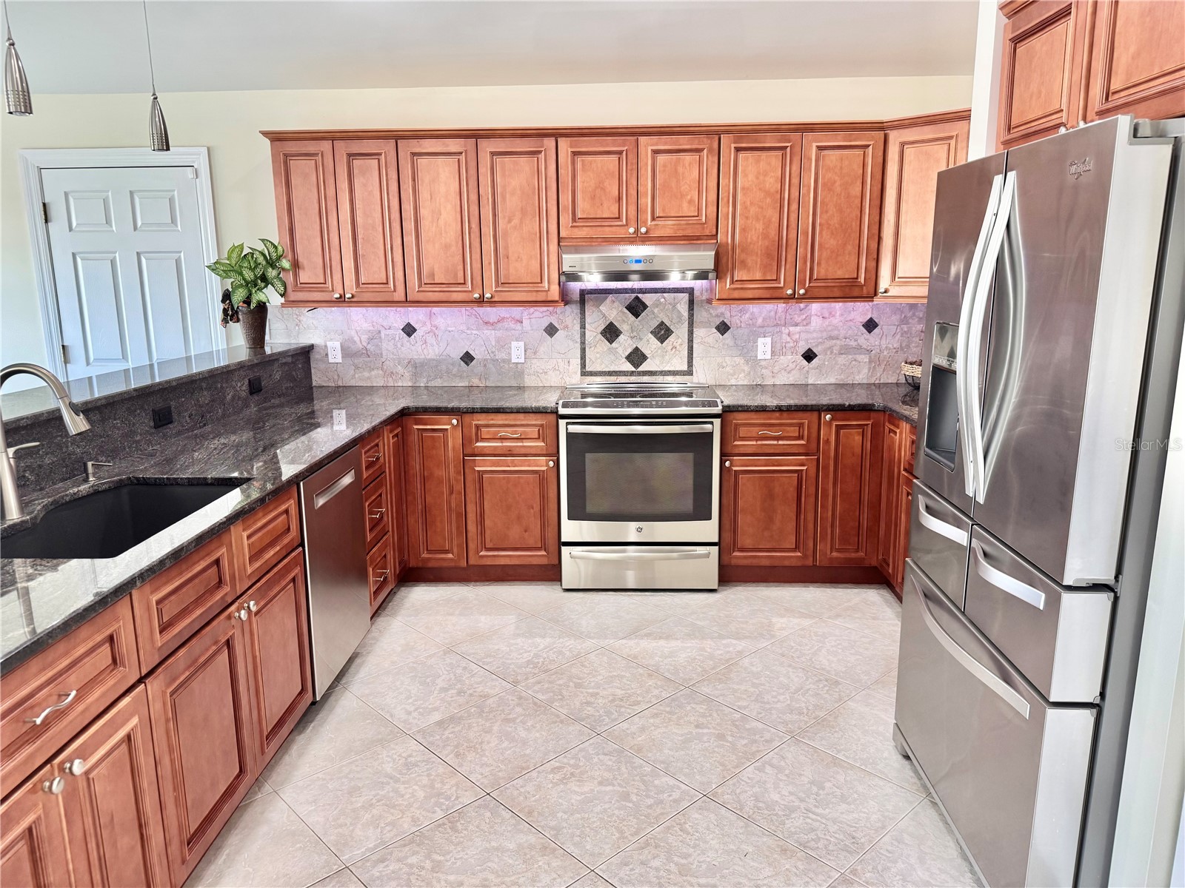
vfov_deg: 56.8
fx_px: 822
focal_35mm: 24
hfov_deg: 71.6
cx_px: 592
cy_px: 444
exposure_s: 1/60
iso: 125
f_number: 1.78
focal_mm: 6.76
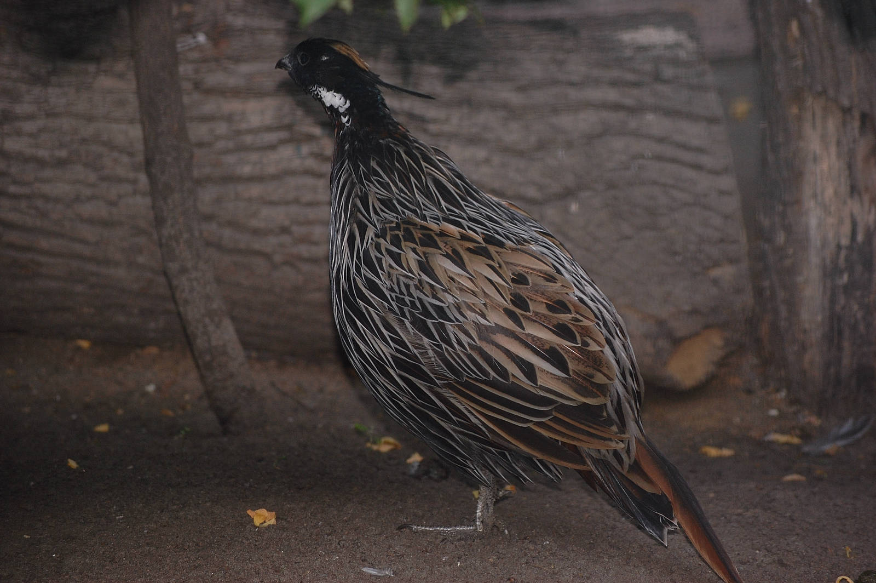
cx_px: 438
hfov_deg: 13.4
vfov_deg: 9.0
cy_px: 292
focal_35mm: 153
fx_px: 3720
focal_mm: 102
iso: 400
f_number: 4.8
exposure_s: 1/60
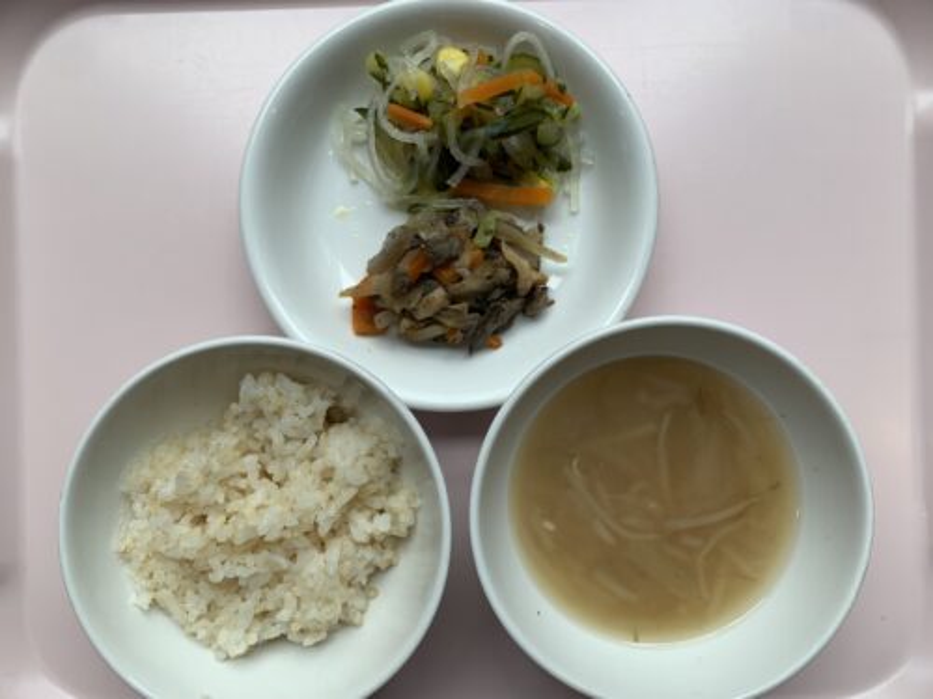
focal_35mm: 26
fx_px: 701
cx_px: 466
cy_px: 350
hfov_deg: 67.3
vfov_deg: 53.1
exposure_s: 1/285
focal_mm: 4.25
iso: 25
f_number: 1.8
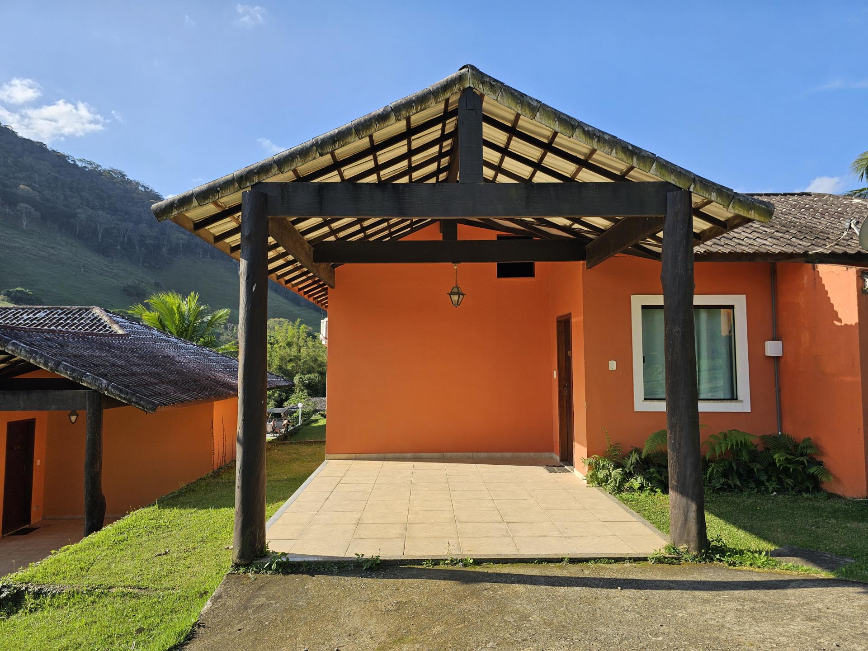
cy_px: 326
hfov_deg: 73.9
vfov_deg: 58.9
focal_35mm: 23
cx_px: 434
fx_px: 577
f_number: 1.7
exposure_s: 1/444
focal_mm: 6.3
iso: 10
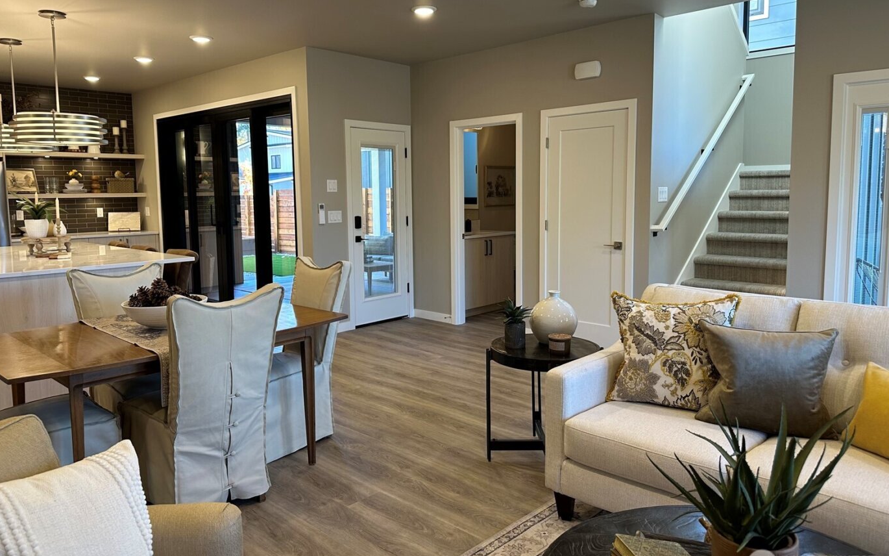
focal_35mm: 26
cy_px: 247
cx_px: 440
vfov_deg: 47.5
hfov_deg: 70.4
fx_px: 630
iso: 125
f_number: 1.78
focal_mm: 6.86
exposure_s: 1/120
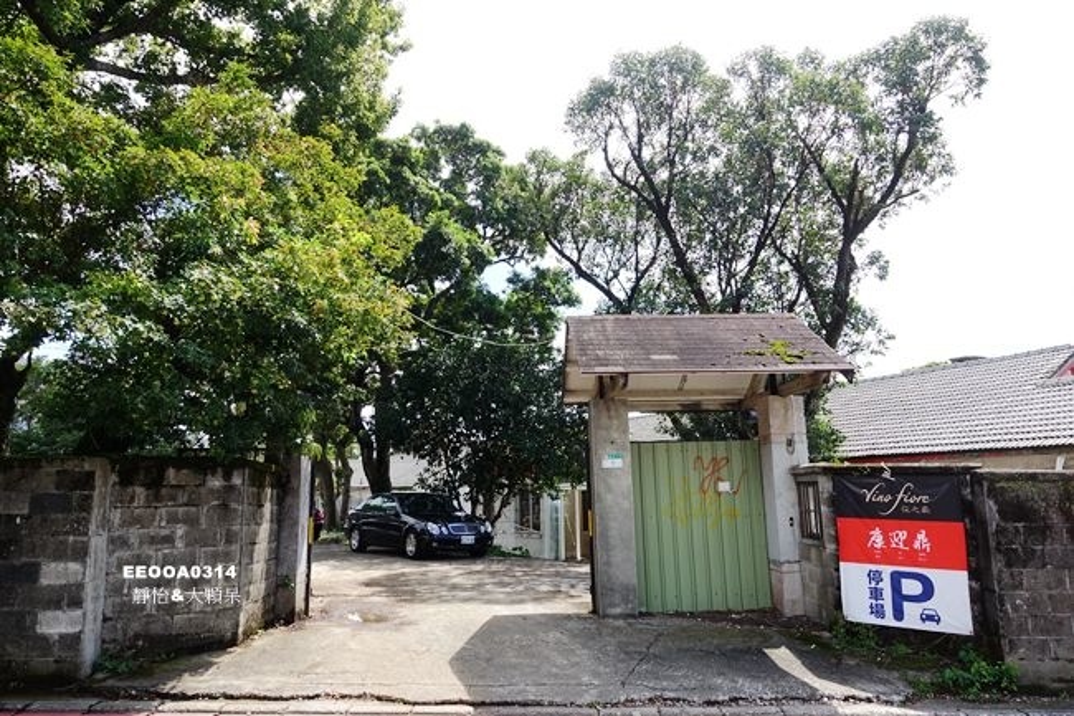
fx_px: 716
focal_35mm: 24
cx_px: 537
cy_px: 358
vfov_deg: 53.1
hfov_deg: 73.8
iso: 125
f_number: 5.6
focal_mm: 8.8
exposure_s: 1/250
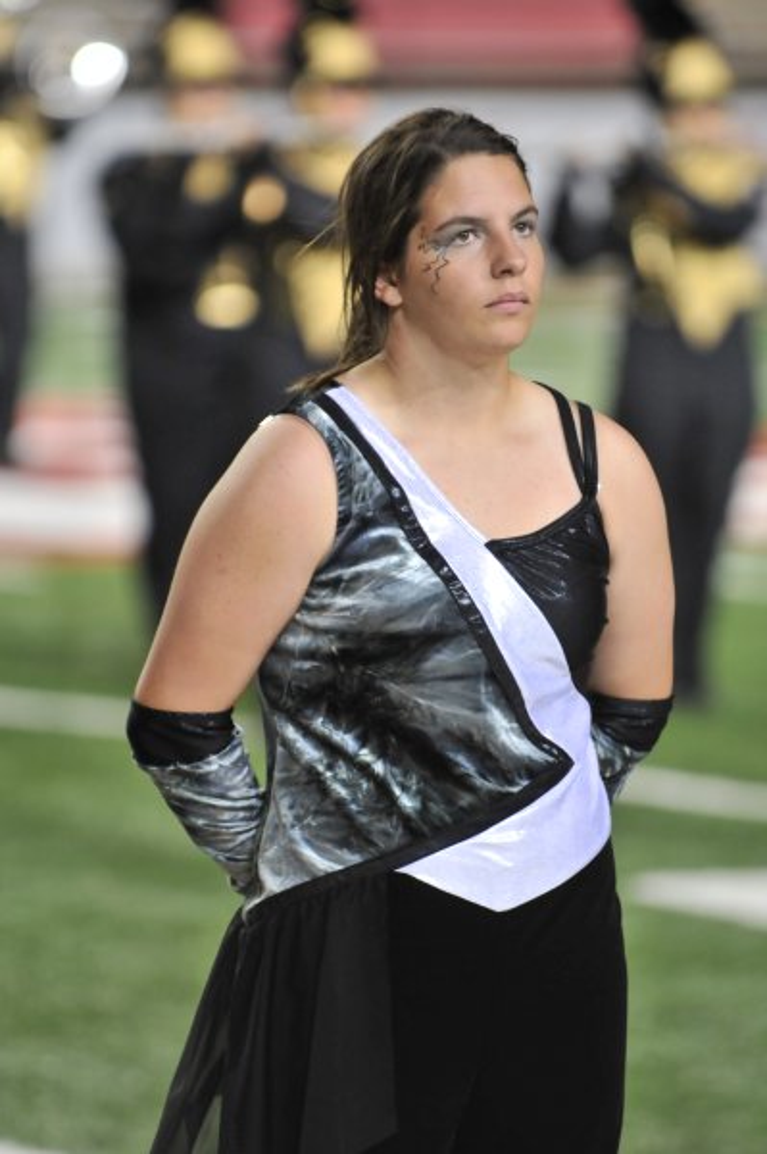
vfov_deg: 6.9
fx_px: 9603
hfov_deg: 4.6
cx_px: 384
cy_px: 577
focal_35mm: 300
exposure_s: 1/160
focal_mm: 200
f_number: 2.8
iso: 800
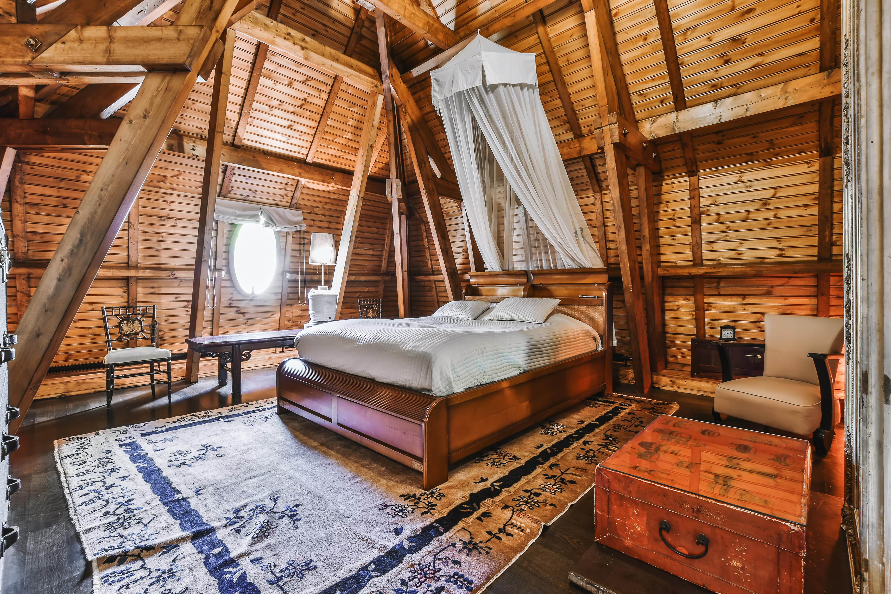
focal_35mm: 15
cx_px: 446
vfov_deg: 77.3
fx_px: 371
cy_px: 297
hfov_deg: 100.4
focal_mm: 10
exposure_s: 20
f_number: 11
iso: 100
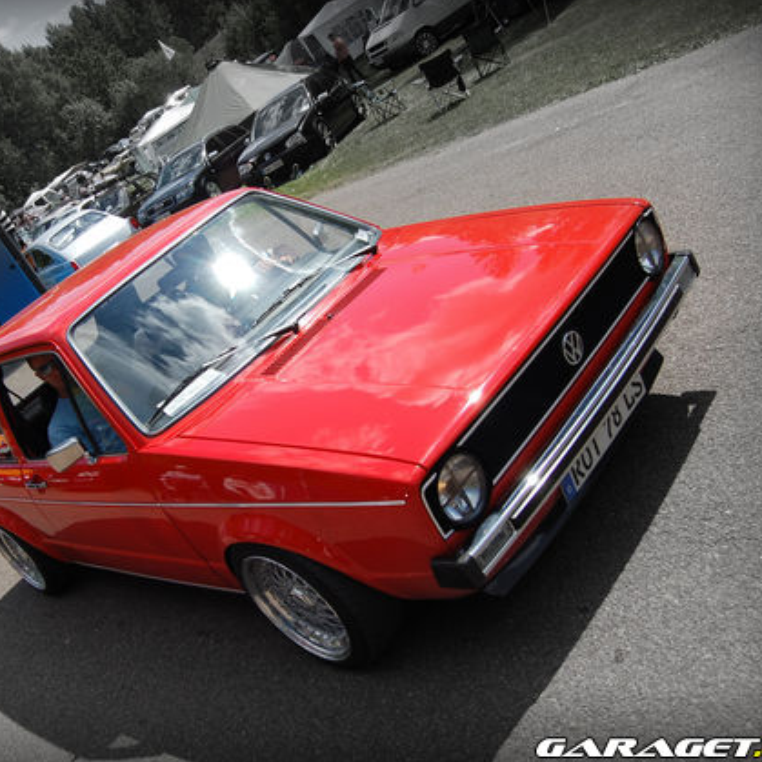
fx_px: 872
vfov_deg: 47.2
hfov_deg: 46.6
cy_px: 378
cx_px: 266
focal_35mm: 35
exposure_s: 1/1250
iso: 200
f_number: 5
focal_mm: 18
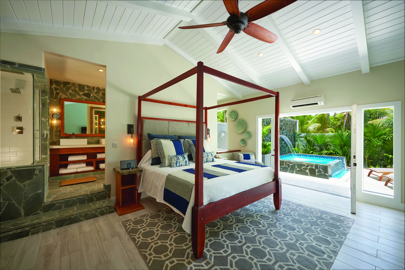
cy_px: 135
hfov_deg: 104.2
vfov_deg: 81.2
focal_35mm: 14
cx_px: 202
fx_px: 158
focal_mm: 14
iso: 100
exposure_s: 1/160
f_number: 11
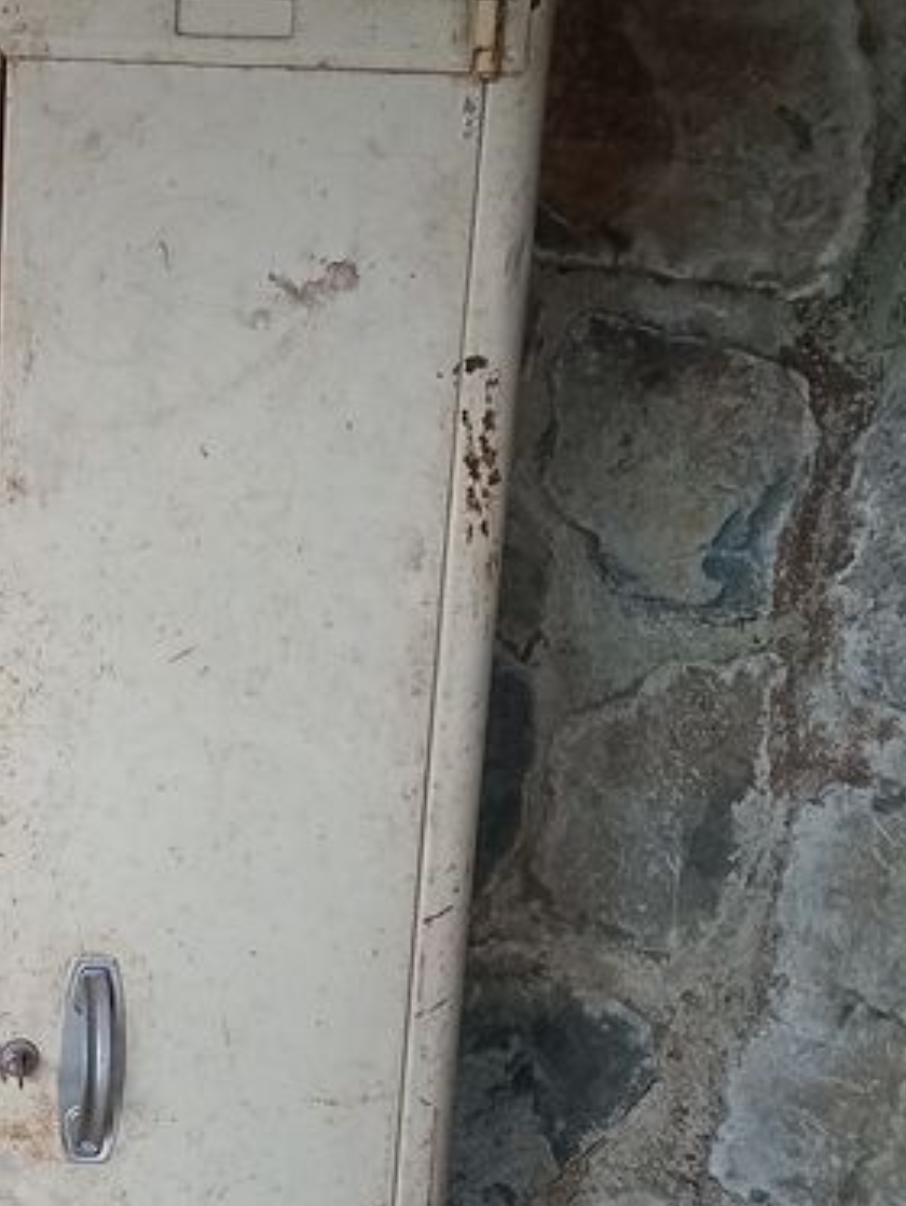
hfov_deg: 23.6
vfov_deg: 32.3
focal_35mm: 59
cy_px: 834
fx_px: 2058
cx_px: -32
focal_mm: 4.21
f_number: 1.8
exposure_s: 1/33.3
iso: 160
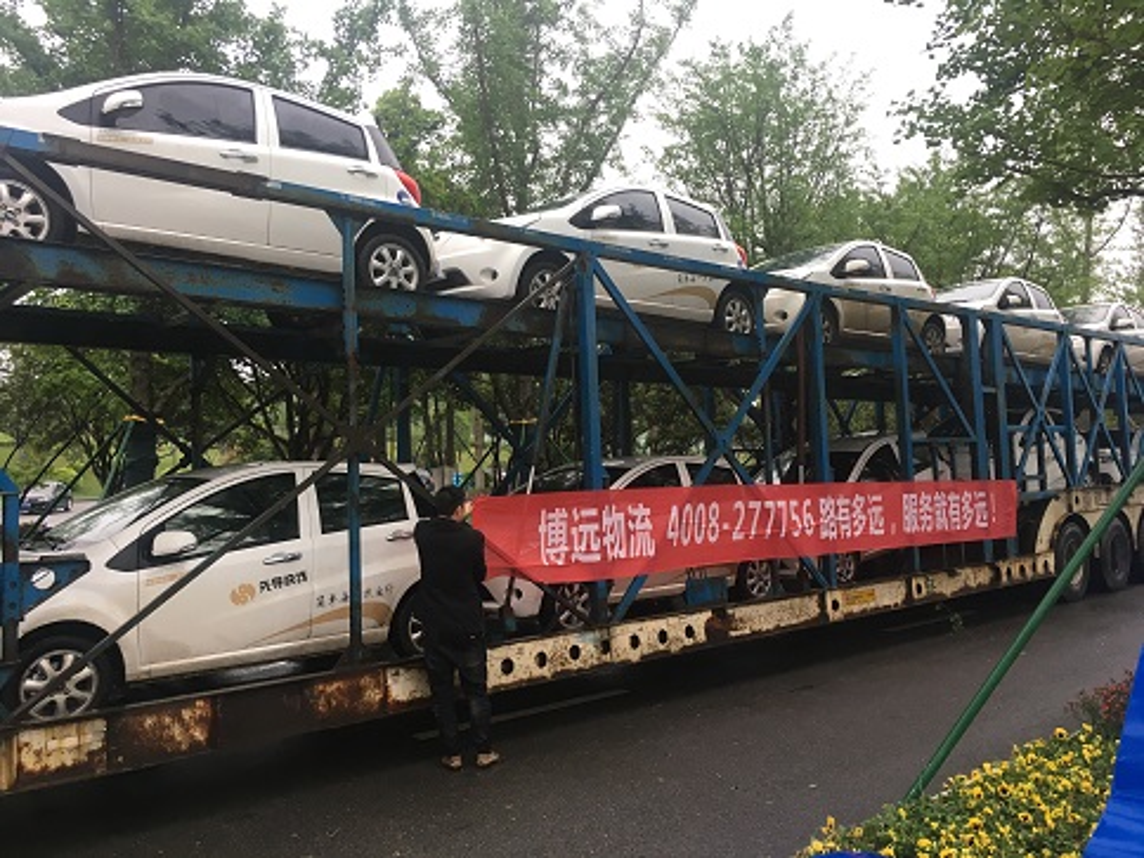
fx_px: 958
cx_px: 572
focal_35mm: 29
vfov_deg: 48.2
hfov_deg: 61.7
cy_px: 429
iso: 32
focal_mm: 4.15
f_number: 2.2
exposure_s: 1/33
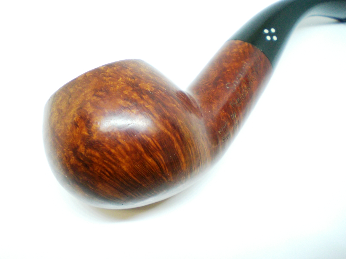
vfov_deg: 37.7
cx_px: 173
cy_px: 130
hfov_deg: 49.0
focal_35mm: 38
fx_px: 380
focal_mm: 6.3
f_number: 3.1
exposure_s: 1/80
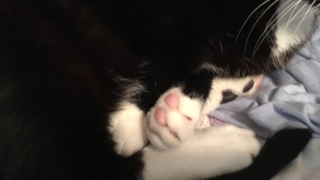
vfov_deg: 36.6
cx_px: 159
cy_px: 107
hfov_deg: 61.0
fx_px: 272
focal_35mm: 32
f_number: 2.2
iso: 64
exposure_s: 1/4
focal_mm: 4.15
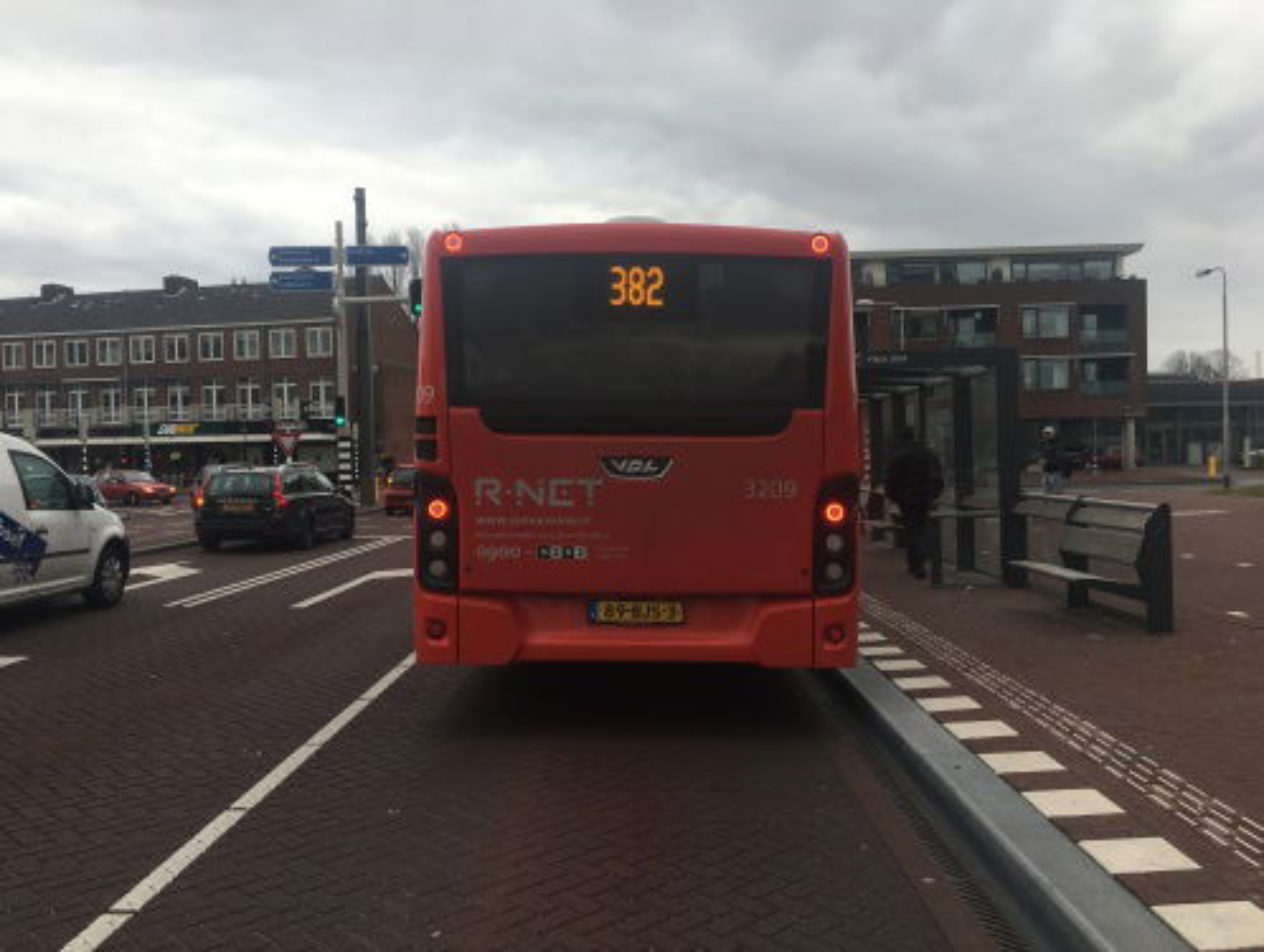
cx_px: 632
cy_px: 476
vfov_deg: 48.3
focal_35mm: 29
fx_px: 1060
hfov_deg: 61.6
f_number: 2.2
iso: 25
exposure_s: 1/557
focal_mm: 4.15
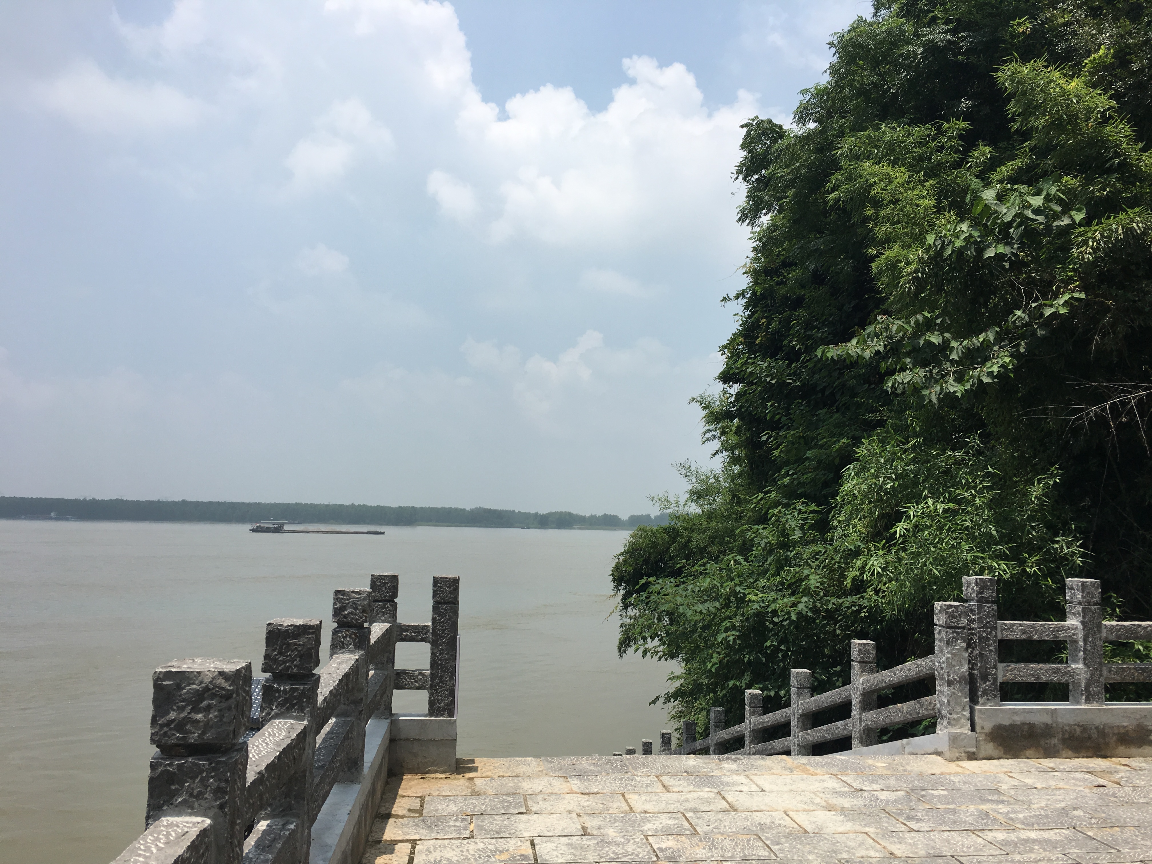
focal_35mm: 29
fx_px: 965
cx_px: 576
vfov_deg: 48.2
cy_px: 432
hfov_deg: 61.7
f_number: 2.2
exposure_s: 1/2404
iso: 25
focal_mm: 4.15
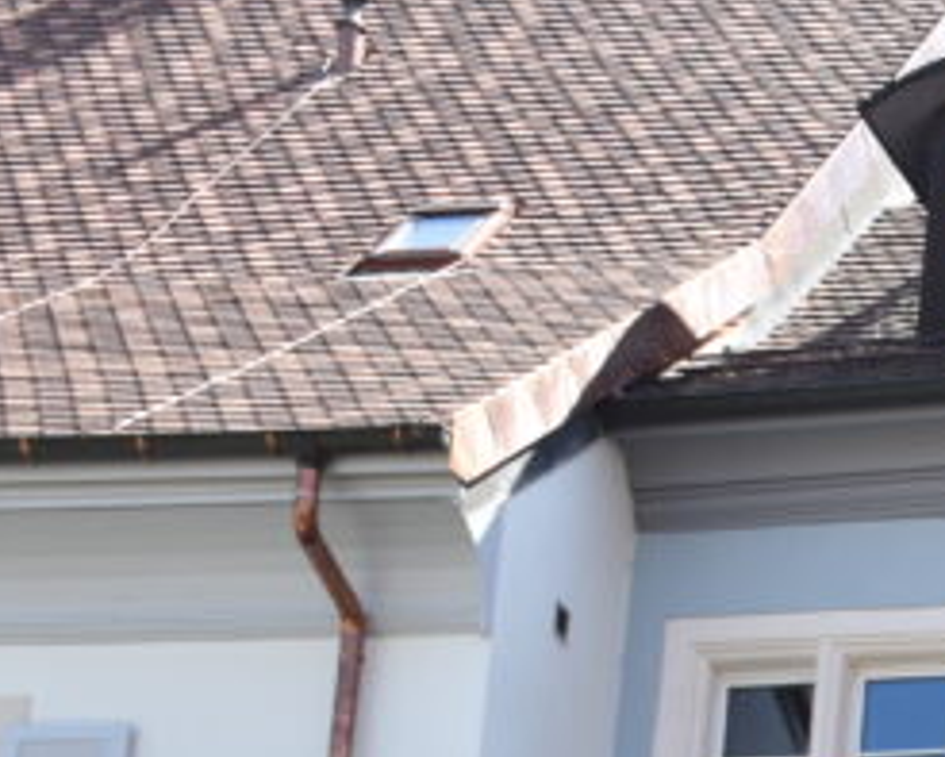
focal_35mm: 135
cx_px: 1802
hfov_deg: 12.7
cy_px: 1166
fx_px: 3776
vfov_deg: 11.0
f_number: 8
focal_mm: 23
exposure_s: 1/250
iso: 400
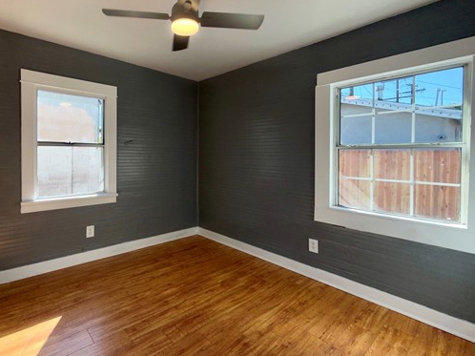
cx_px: 187
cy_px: 157
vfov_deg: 71.3
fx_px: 247
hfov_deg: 86.5
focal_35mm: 18
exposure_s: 1/298
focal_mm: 2.22
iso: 16
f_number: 2.2
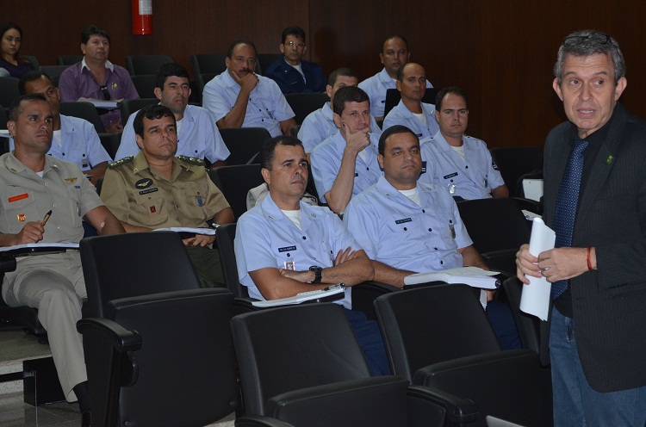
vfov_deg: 18.1
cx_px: 323
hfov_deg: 27.1
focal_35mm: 75
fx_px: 1342
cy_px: 214
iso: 800
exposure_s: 1/60
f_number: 5.6
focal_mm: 50
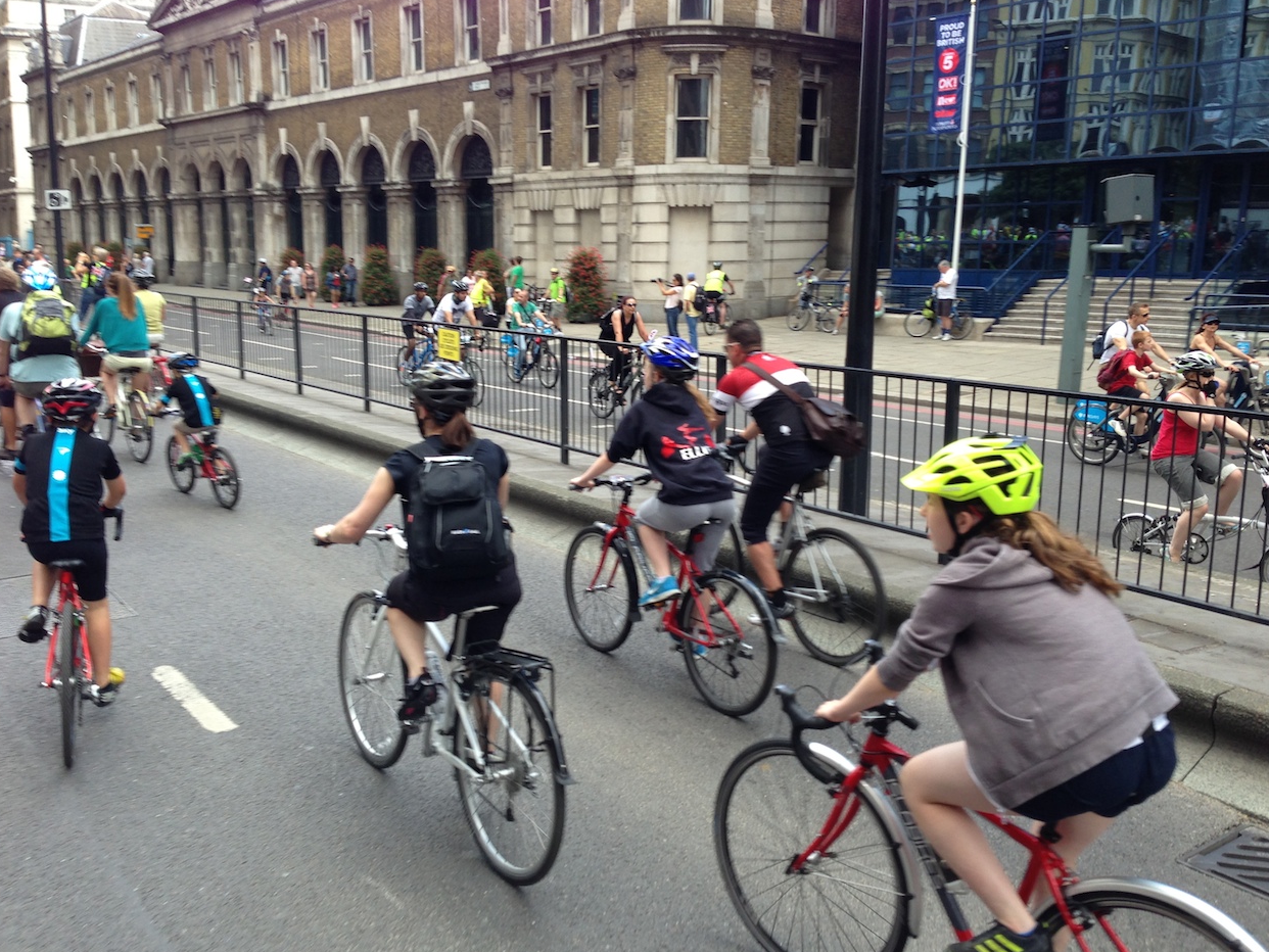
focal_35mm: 34
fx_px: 1247
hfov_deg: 53.9
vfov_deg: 41.8
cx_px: 649
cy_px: 483
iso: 50
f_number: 2.4
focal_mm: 4.13
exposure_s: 1/184
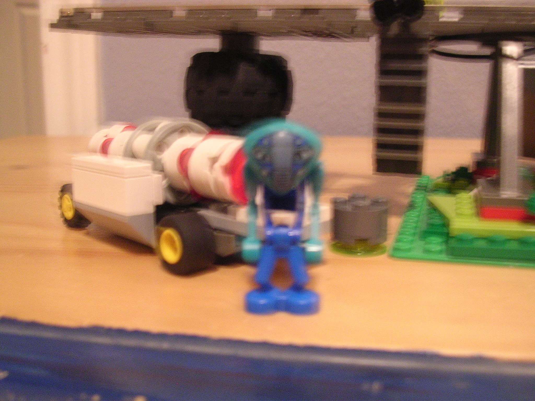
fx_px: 587
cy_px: 200
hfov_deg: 49.0
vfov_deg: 37.7
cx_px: 268
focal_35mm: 38
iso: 400
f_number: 2.8
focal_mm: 5.8
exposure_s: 1/1.7
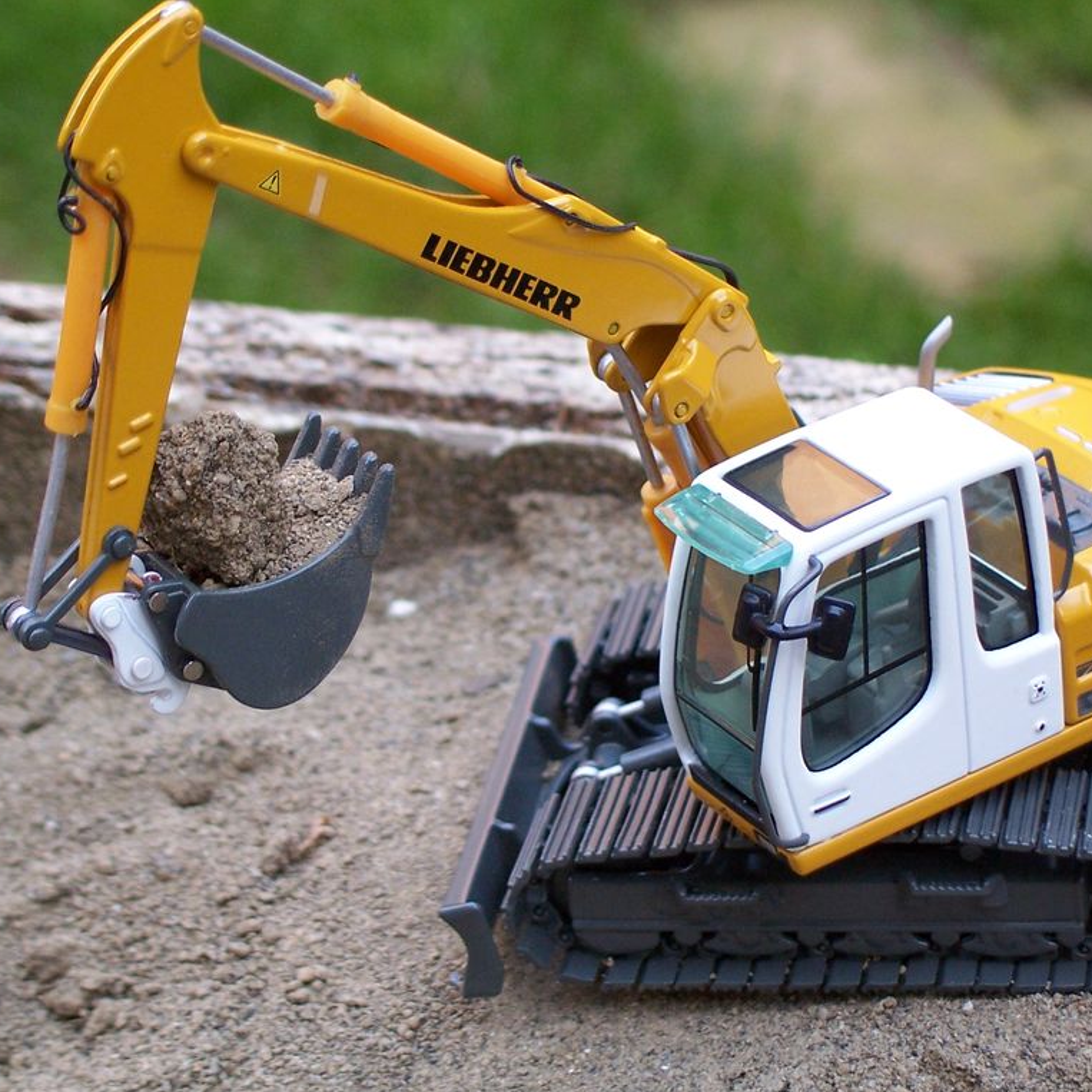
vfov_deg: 14.4
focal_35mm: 121
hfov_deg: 14.4
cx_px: 618
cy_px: 548
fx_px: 4319
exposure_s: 1/45
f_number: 4
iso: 140
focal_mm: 17.5
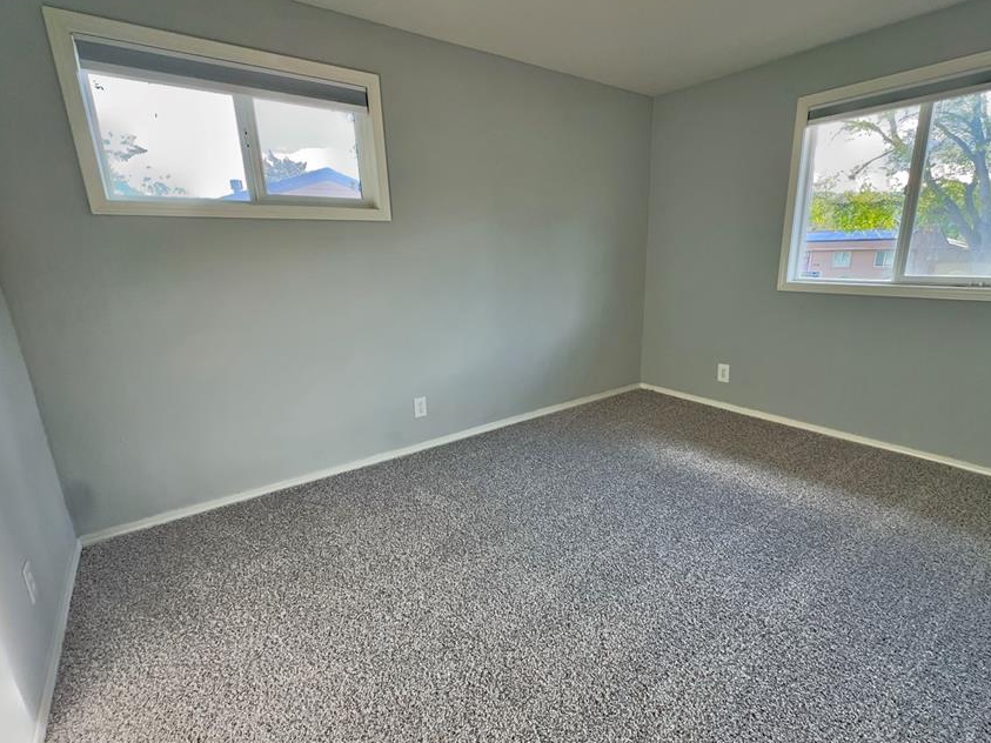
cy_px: 384
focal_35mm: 17
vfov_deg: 74.7
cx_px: 524
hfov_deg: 90.9
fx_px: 487
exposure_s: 1/120
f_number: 2.2
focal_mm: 2.2
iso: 100
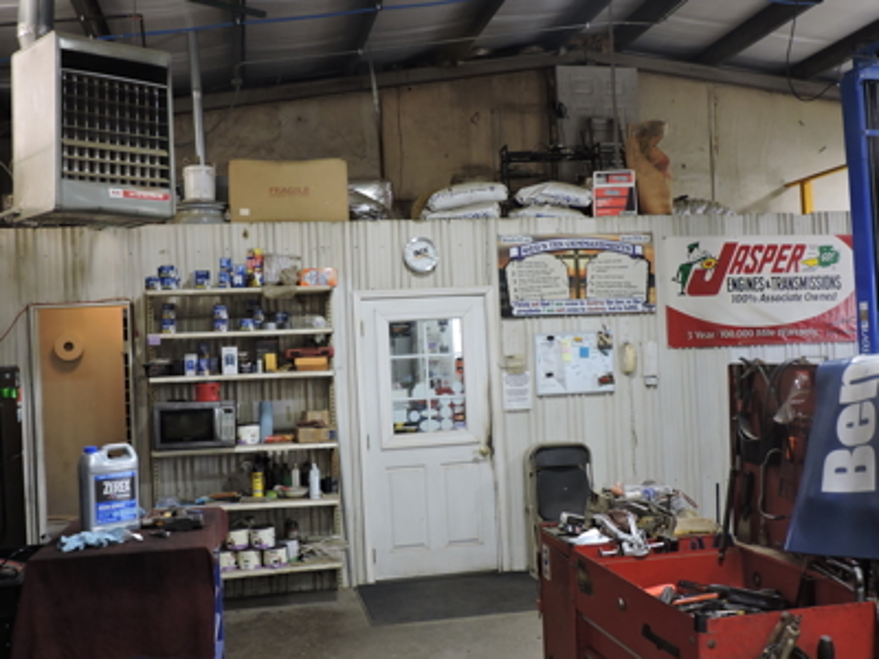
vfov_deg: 36.0
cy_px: 330
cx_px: 440
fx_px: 1016
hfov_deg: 46.8
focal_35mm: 40
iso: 320
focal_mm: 7.1
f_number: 3.3
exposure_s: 1/50
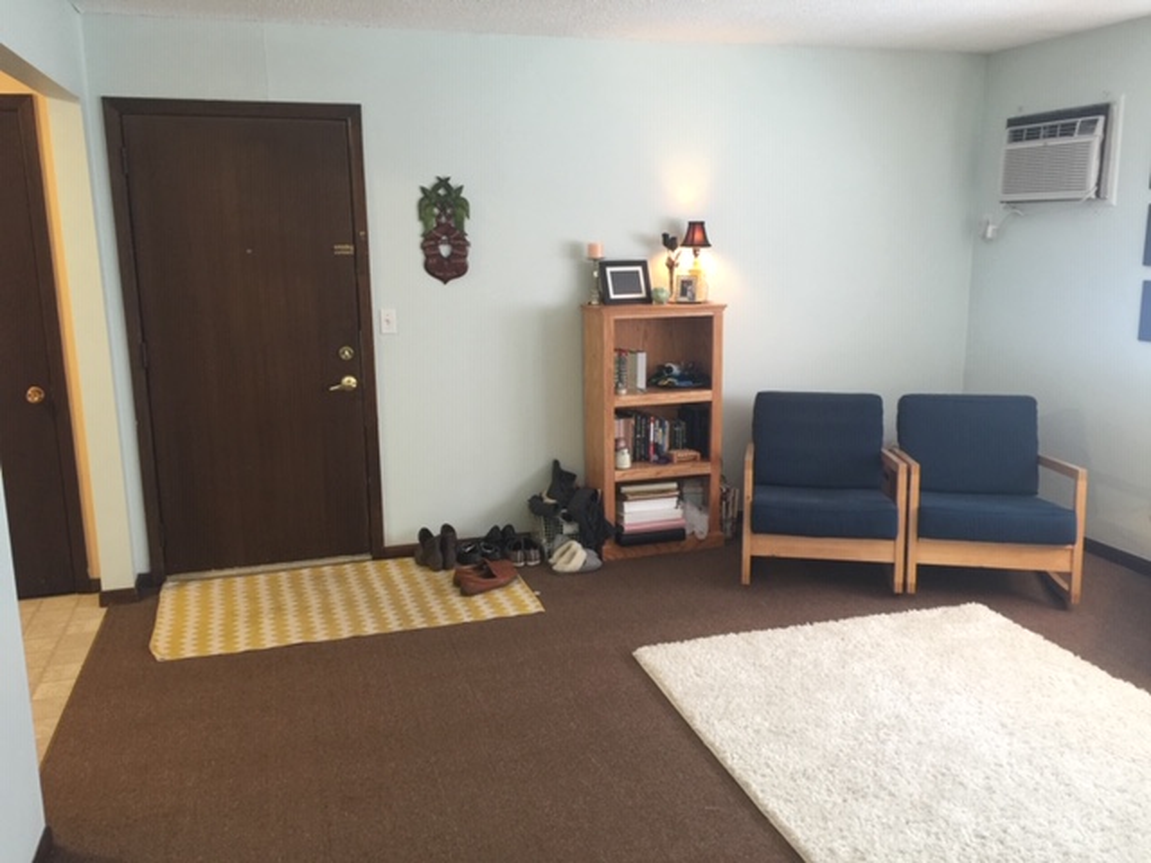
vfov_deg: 48.2
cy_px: 432
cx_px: 576
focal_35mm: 29
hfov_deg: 61.7
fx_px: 964
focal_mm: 4.15
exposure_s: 1/15
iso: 50
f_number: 2.2
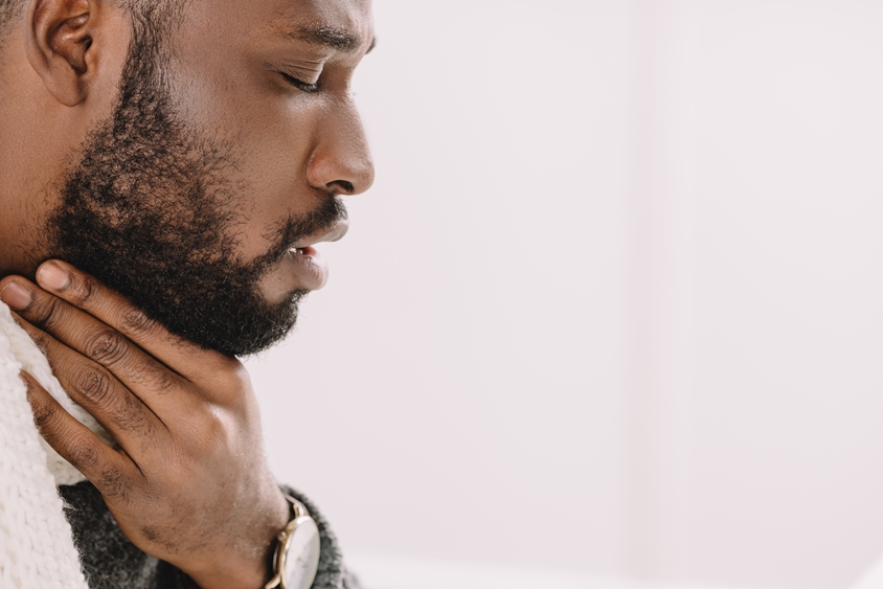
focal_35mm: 145
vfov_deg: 9.5
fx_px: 3557
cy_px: 270
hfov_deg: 14.1
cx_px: 264
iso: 250
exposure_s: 1/200
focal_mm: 102
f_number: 4
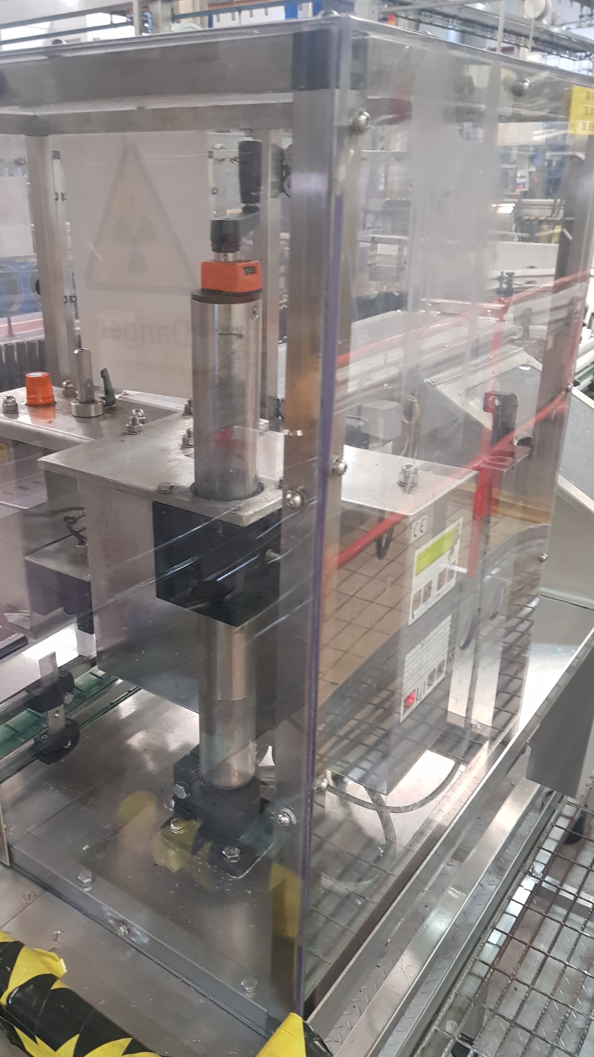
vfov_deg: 66.1
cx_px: 247
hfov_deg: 40.1
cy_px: 540
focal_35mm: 29
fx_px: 812
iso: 250
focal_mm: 4.3
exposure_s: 1/20
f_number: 1.7
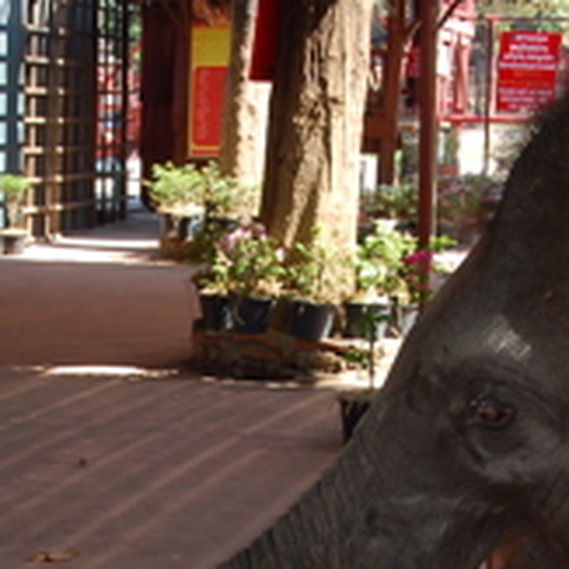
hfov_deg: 16.8
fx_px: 1915
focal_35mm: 103
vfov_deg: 16.6
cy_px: 555
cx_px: 119
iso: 200
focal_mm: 24
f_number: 5.6
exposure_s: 1/125
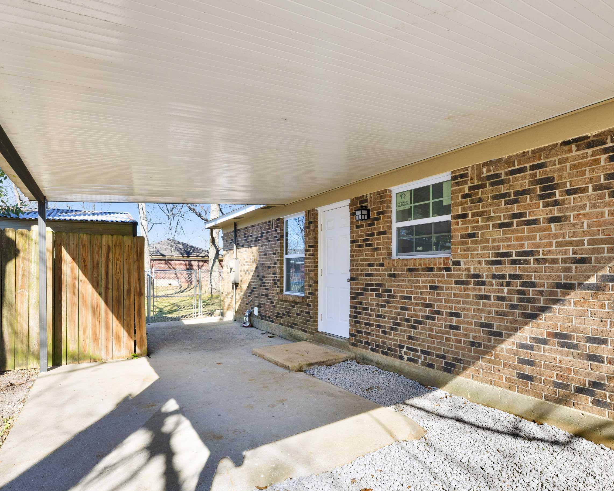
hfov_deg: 83.2
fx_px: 345
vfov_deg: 70.7
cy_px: 270
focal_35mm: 19
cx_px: 293
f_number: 11
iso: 400
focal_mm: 15
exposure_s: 1/200
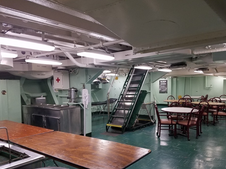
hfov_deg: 61.6
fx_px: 189
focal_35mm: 29
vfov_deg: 48.1
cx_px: 122
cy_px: 93
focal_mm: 4.2
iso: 160
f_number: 1.7
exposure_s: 1/40
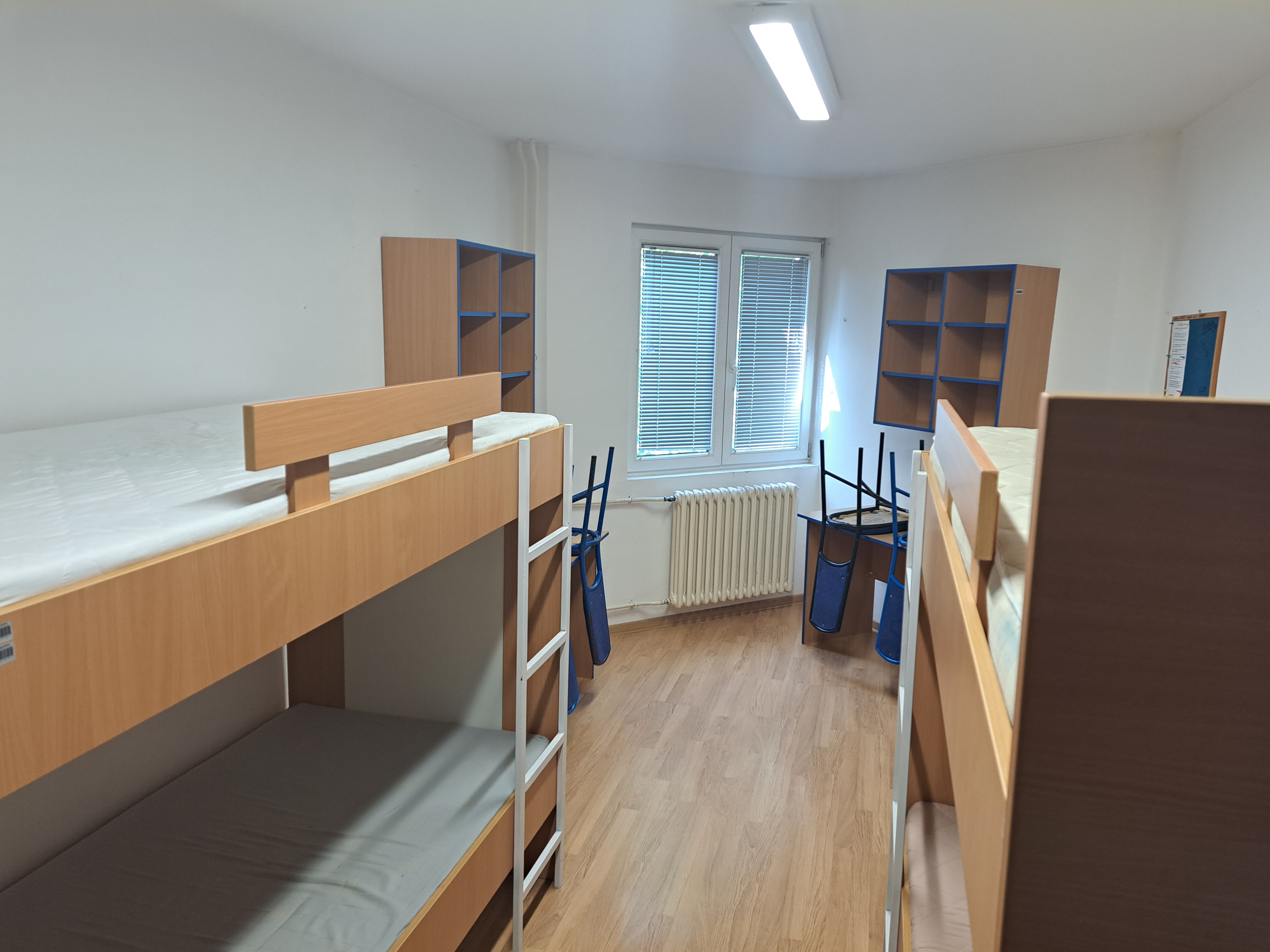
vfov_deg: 54.9
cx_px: 642
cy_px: 493
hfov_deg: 69.4
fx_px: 917
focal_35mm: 25
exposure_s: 1/50
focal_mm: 5.23
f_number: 1.8
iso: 80
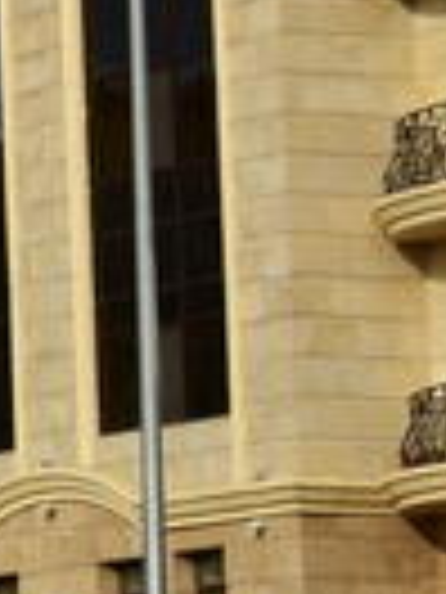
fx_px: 5706
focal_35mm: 332
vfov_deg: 6.0
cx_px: -1424
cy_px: 130
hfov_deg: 4.1
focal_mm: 35
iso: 125
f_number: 9
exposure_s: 1/250
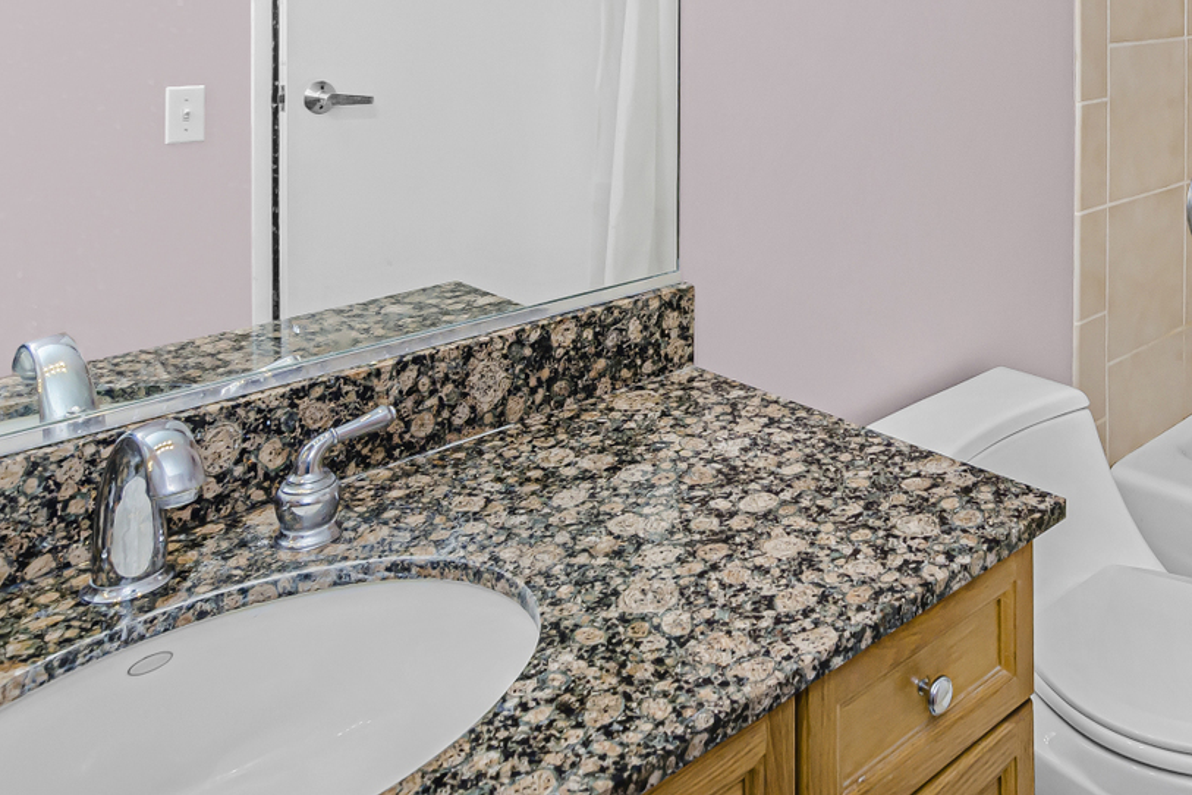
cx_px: 944
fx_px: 1093
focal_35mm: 33
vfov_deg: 36.1
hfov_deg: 53.6
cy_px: 4
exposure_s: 1/60
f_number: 5.6
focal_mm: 11
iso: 320
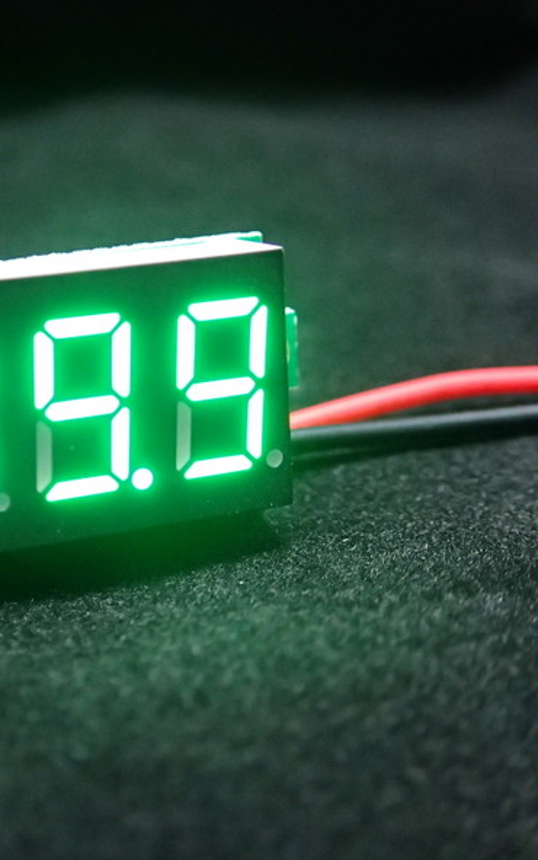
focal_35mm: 43
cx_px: 116
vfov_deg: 46.2
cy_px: 430
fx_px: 1009
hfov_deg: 29.3
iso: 800
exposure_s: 1/40
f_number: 2.3
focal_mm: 5.5
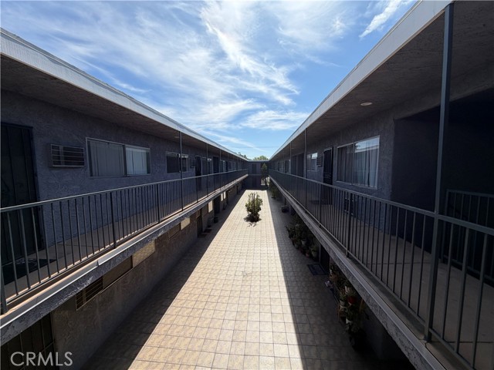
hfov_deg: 102.1
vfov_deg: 85.7
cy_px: 185
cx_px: 247
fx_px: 200
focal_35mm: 14
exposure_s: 1/955
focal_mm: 2.22
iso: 20
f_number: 2.2
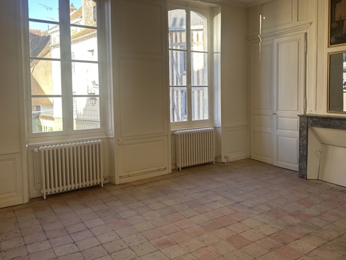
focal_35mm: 29
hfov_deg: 61.7
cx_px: 180
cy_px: 109
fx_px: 290
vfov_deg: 48.0
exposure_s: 1/232
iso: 80
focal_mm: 6.86
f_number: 1.78
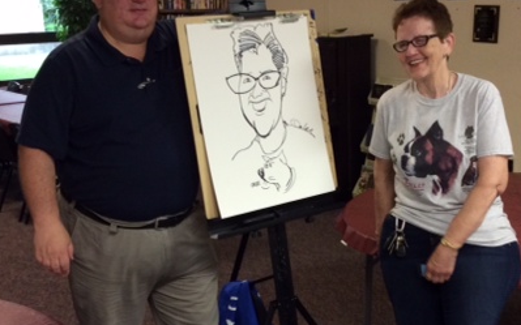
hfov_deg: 36.2
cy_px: 184
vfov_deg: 23.1
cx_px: 291
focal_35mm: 56
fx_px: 795
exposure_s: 1/24
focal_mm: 3.3
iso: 125
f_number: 2.4
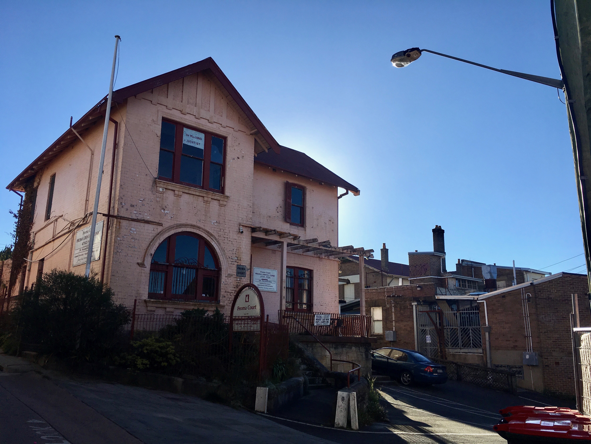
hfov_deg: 61.7
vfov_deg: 48.2
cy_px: 222
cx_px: 296
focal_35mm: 29
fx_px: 495
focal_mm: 4.15
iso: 25
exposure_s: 1/1672
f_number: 2.2
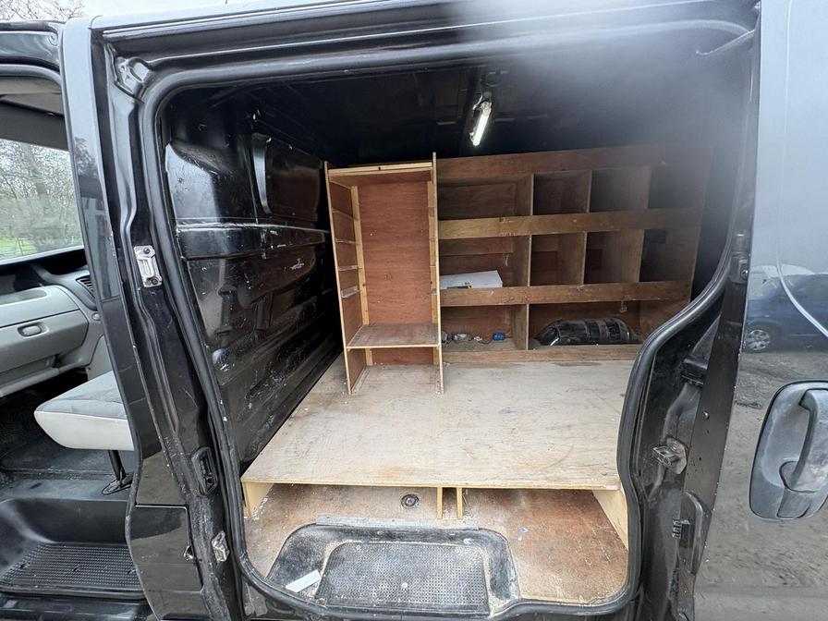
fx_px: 335
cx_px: 414
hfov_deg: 102.1
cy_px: 310
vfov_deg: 85.7
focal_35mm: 14
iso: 64
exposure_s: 1/138
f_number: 2.2
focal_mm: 2.22
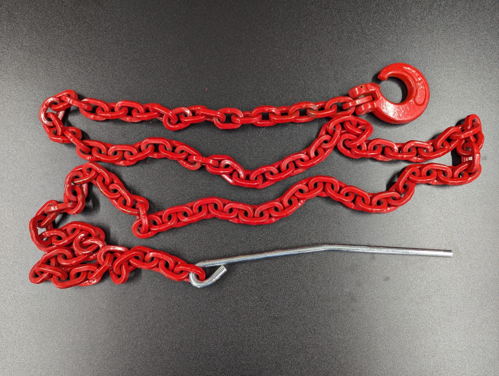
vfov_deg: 56.9
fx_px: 346
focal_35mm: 24
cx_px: 250
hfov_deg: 71.5
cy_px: 188
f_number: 1.85
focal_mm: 6.81
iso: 64
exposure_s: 1/23.8
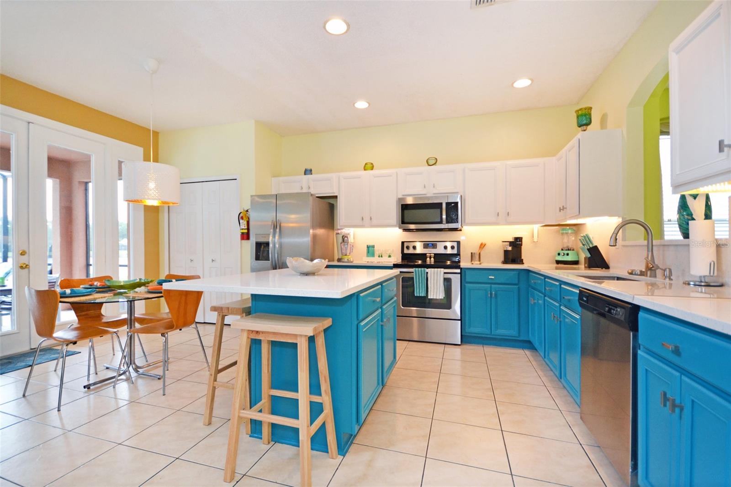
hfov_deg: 100.4
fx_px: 305
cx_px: 366
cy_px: 244
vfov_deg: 77.3
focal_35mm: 15
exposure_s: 1/80
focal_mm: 10
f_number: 4.5
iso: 400
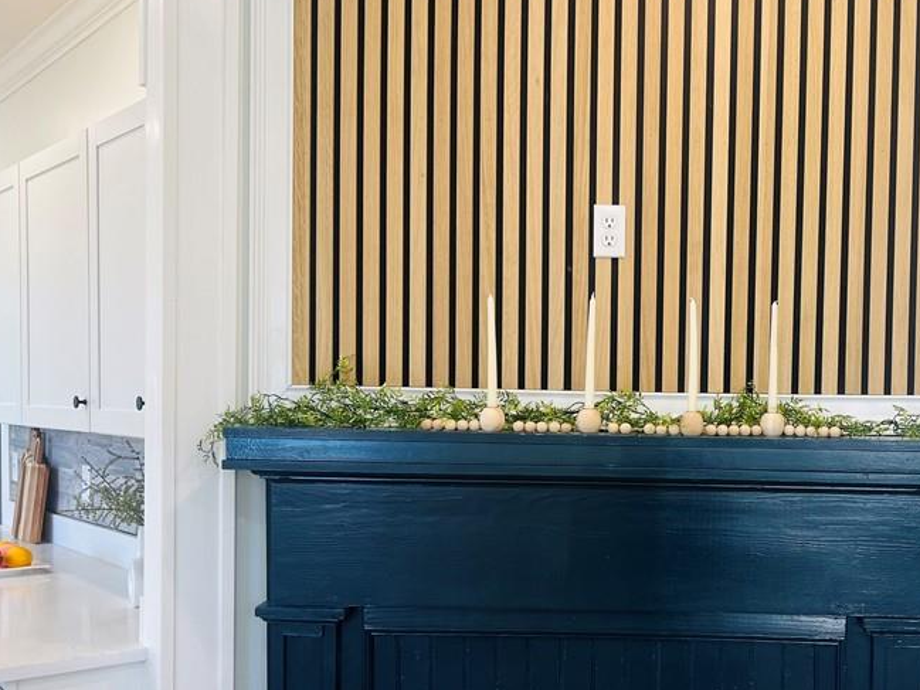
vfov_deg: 35.0
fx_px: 1090
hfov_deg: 44.5
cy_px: 411
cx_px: 666
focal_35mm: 41
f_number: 1.5
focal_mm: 5.7
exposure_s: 1/120
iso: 64
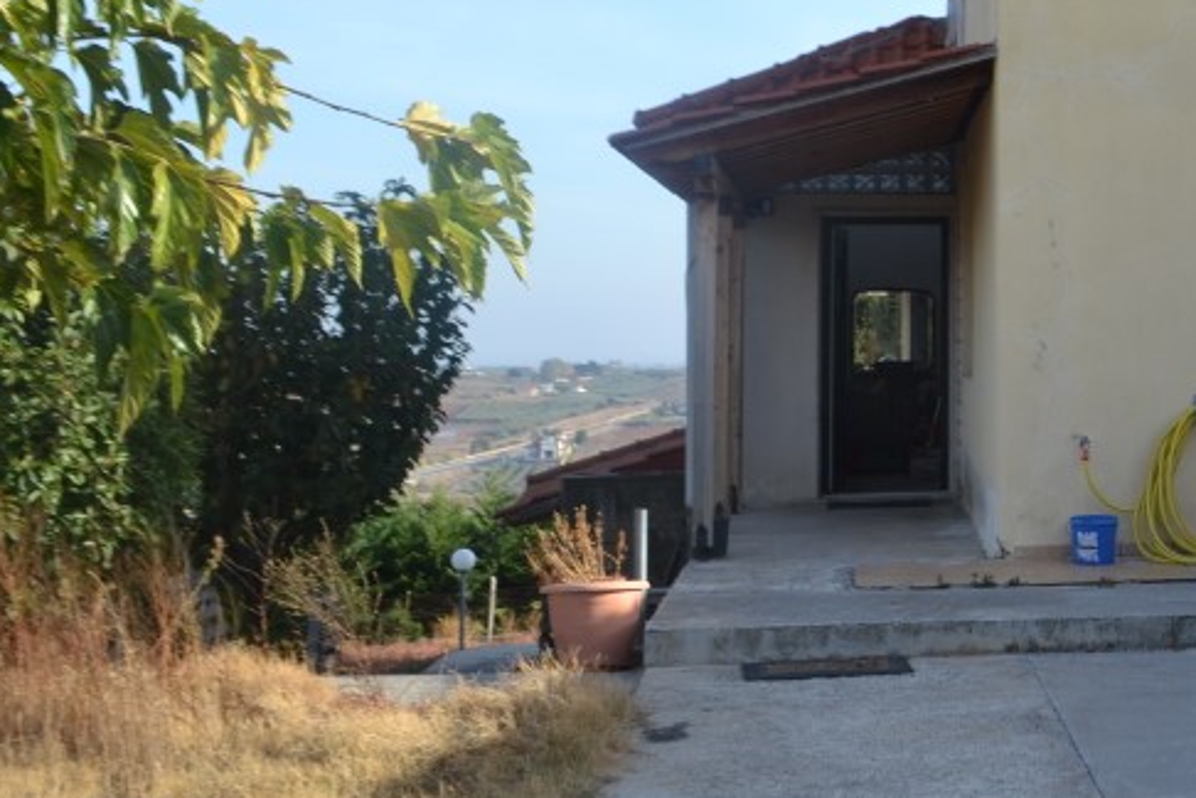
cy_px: 200
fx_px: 2126
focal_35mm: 64
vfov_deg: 21.1
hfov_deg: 27.9
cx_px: 1403
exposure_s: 1/200
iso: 100
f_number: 7.1
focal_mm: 18
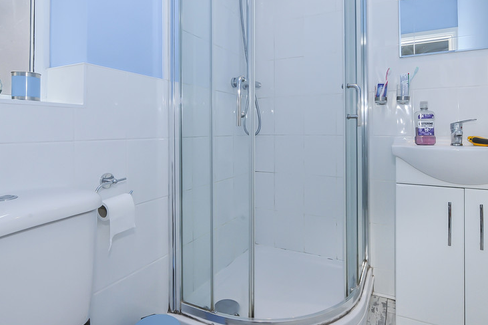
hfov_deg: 81.3
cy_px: 122
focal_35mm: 21
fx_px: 284
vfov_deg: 58.7
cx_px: 241
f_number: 14
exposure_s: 1/15
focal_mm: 10
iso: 400
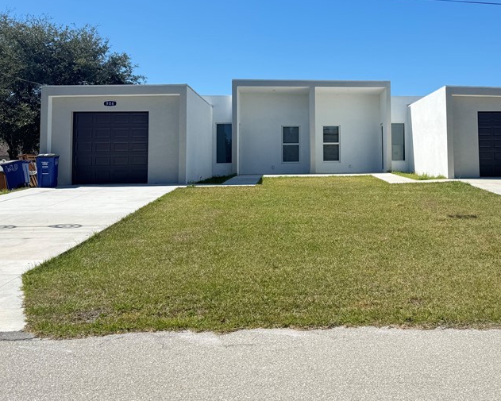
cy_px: 123
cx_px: 365
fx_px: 564
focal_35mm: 38
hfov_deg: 46.5
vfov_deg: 38.6
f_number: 1.78
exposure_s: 1/3584
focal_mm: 6.76
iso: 80
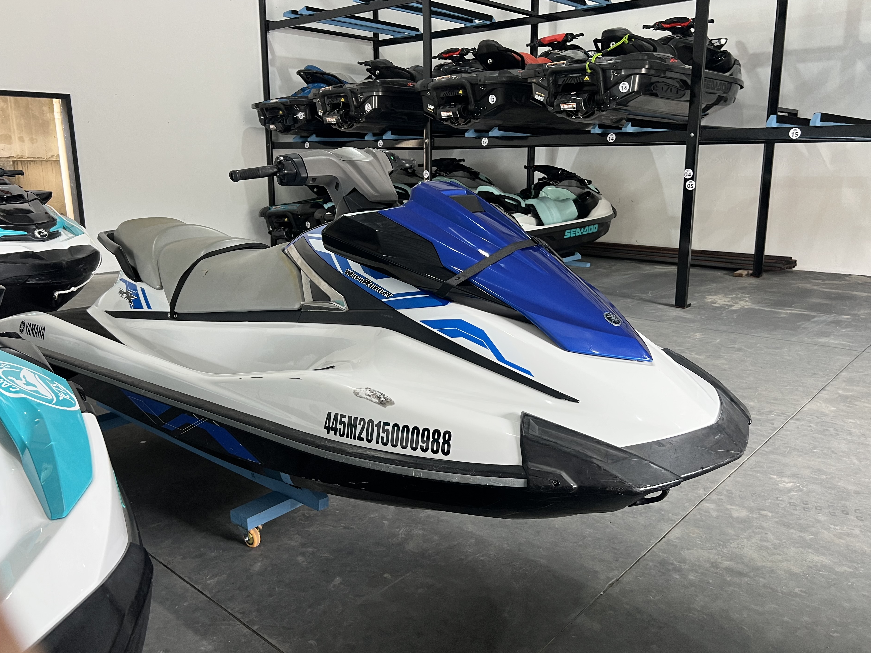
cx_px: 438
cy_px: 309
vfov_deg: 49.7
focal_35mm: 28
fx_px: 705
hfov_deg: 63.4
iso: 80
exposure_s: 1/60
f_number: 1.5
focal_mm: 5.7
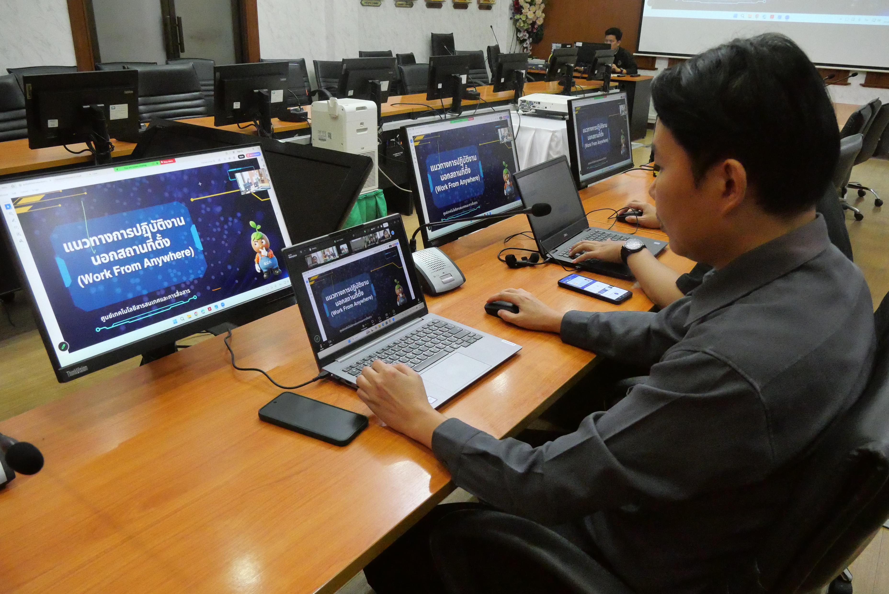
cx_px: 444
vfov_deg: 48.0
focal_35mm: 27
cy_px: 297
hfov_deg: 67.3
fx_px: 667
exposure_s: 1/200
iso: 6400
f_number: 5
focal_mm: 13
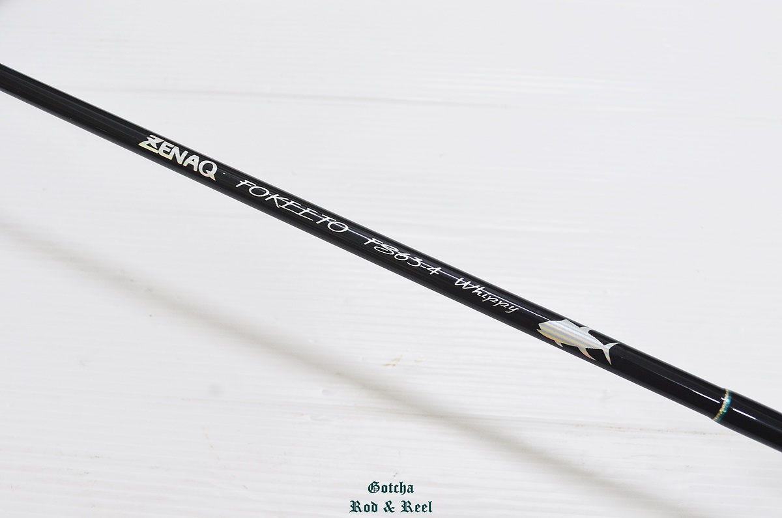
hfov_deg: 53.2
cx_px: 391
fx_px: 780
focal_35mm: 36
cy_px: 259
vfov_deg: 36.7
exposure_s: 1/6
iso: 400
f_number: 6.3
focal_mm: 24
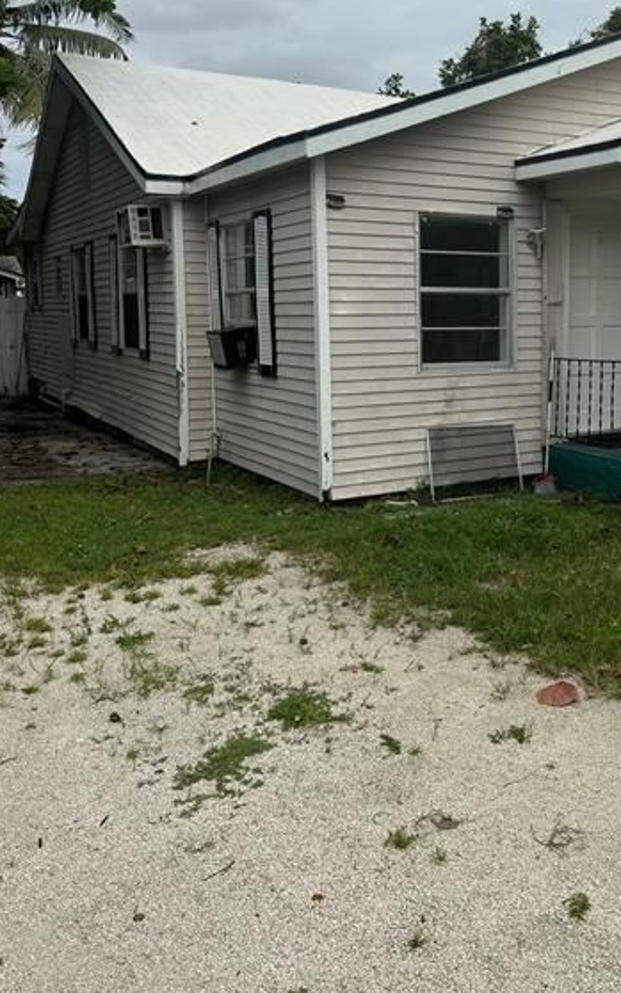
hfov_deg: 35.1
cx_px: 504
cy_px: 400
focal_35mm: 35
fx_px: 947
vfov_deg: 54.9
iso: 80
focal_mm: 6.76
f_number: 1.78
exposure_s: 1/7092
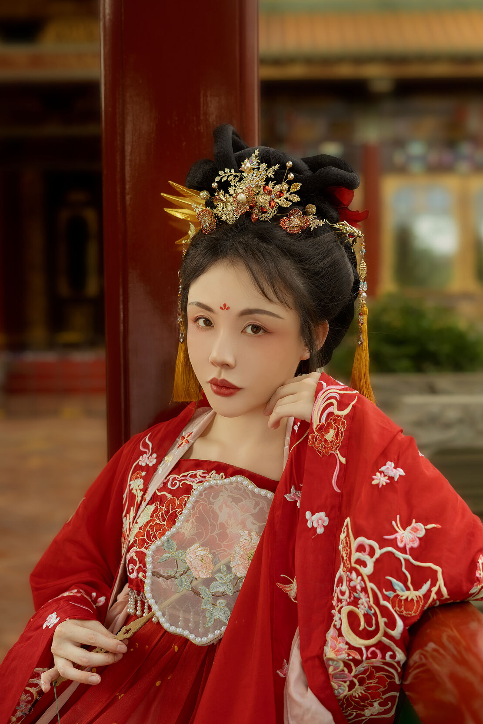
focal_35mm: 54
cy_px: 381
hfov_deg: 25.1
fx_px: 1086
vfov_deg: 36.9
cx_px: 240
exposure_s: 1/125
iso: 100
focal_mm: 50
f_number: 2.8
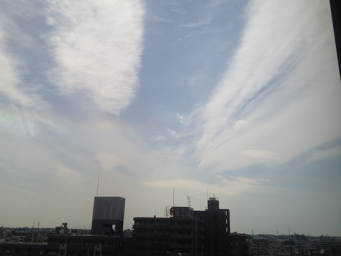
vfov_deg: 38.7
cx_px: 167
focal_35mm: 37
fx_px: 364
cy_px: 129
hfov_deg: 50.1
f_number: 2.4
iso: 50
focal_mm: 4.28
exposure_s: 1/2762
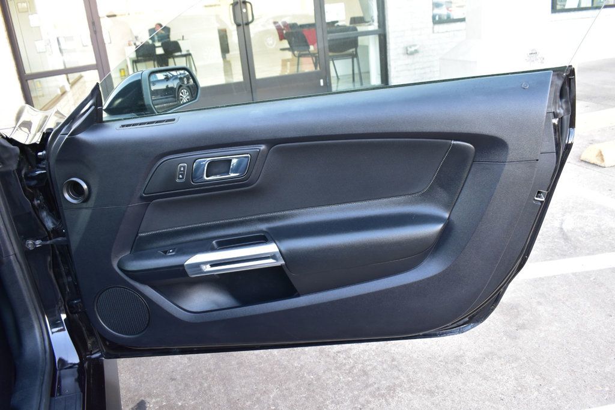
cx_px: 308
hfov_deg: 61.9
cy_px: 205
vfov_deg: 43.6
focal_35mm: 30
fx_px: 512
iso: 400
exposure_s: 1/25
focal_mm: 20
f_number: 7.1
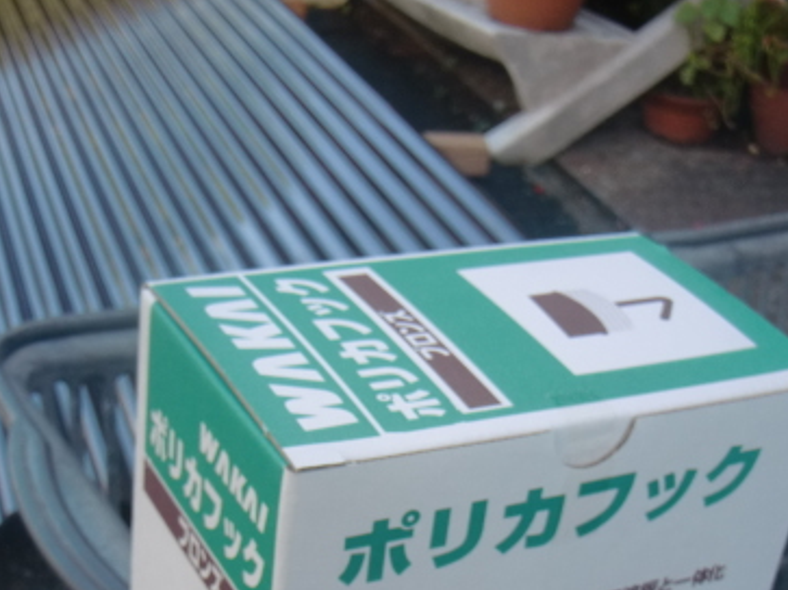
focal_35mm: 67
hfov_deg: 29.0
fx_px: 1525
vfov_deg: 21.6
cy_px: 490
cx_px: 389
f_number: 3.9
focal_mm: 6.66
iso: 64
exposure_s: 1/80
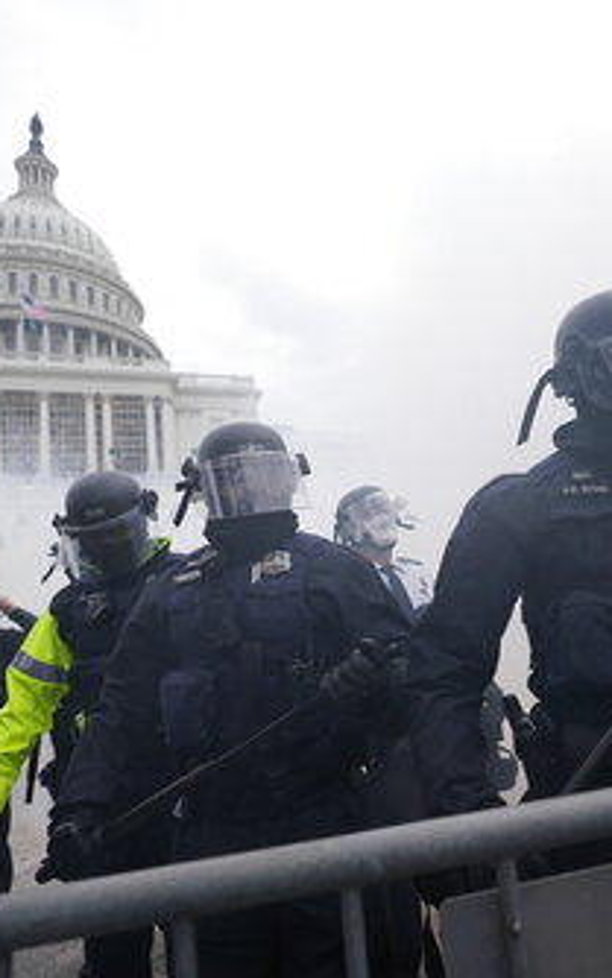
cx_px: 433
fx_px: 667
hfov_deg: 48.0
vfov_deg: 72.5
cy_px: 496
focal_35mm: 25
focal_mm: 16
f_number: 2.8
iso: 1600
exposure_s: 1/10000
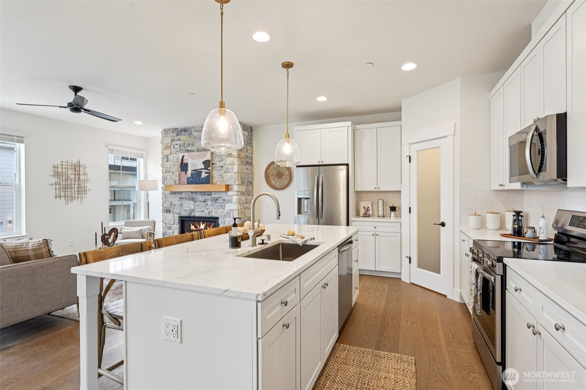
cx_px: 293
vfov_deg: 70.4
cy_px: 195
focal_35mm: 17
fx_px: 277
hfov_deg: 93.3
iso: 400
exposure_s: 1/20
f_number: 8
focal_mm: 17
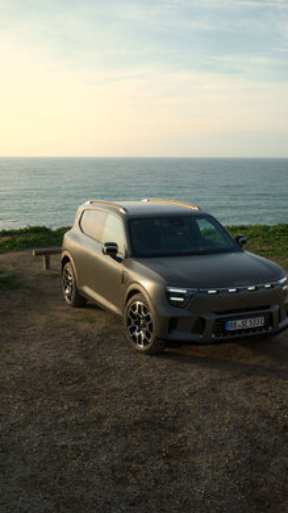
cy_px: 256
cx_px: 165
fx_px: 585
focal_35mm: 43
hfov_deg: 27.6
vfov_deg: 47.4
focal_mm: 40
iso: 100
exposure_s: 1/100
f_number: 14
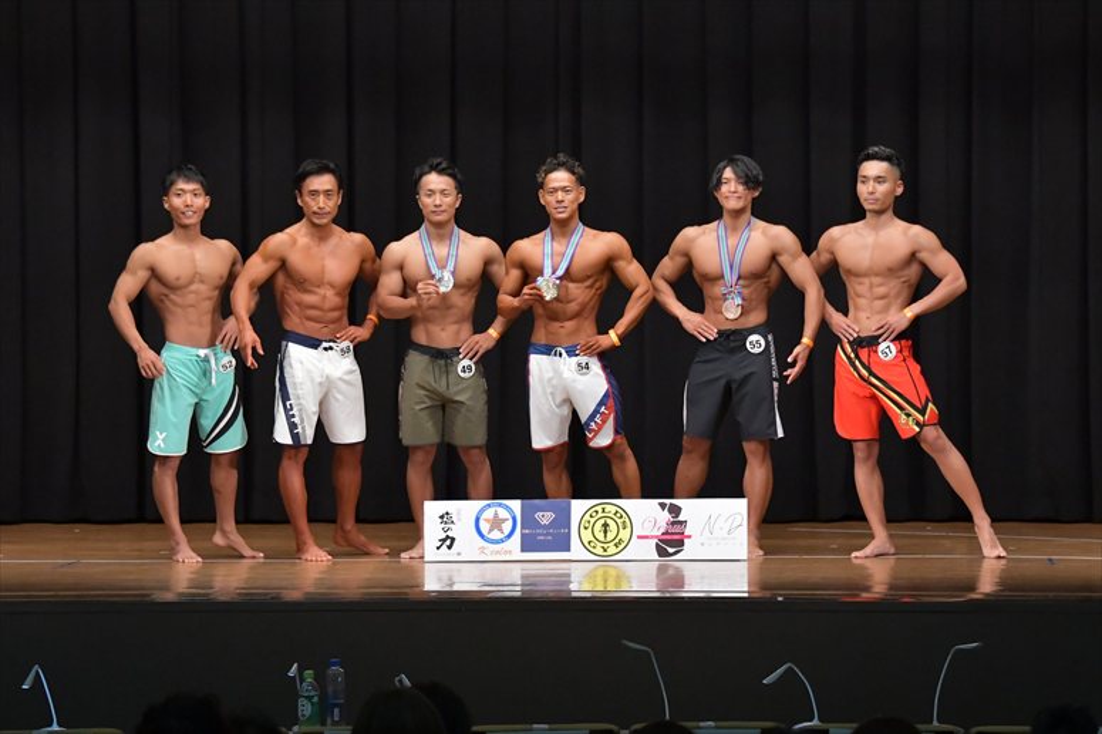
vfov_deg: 9.1
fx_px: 4589
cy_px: 367
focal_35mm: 150
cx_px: 551
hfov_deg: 13.7
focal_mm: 100
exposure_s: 1/400
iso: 6400
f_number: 5.6
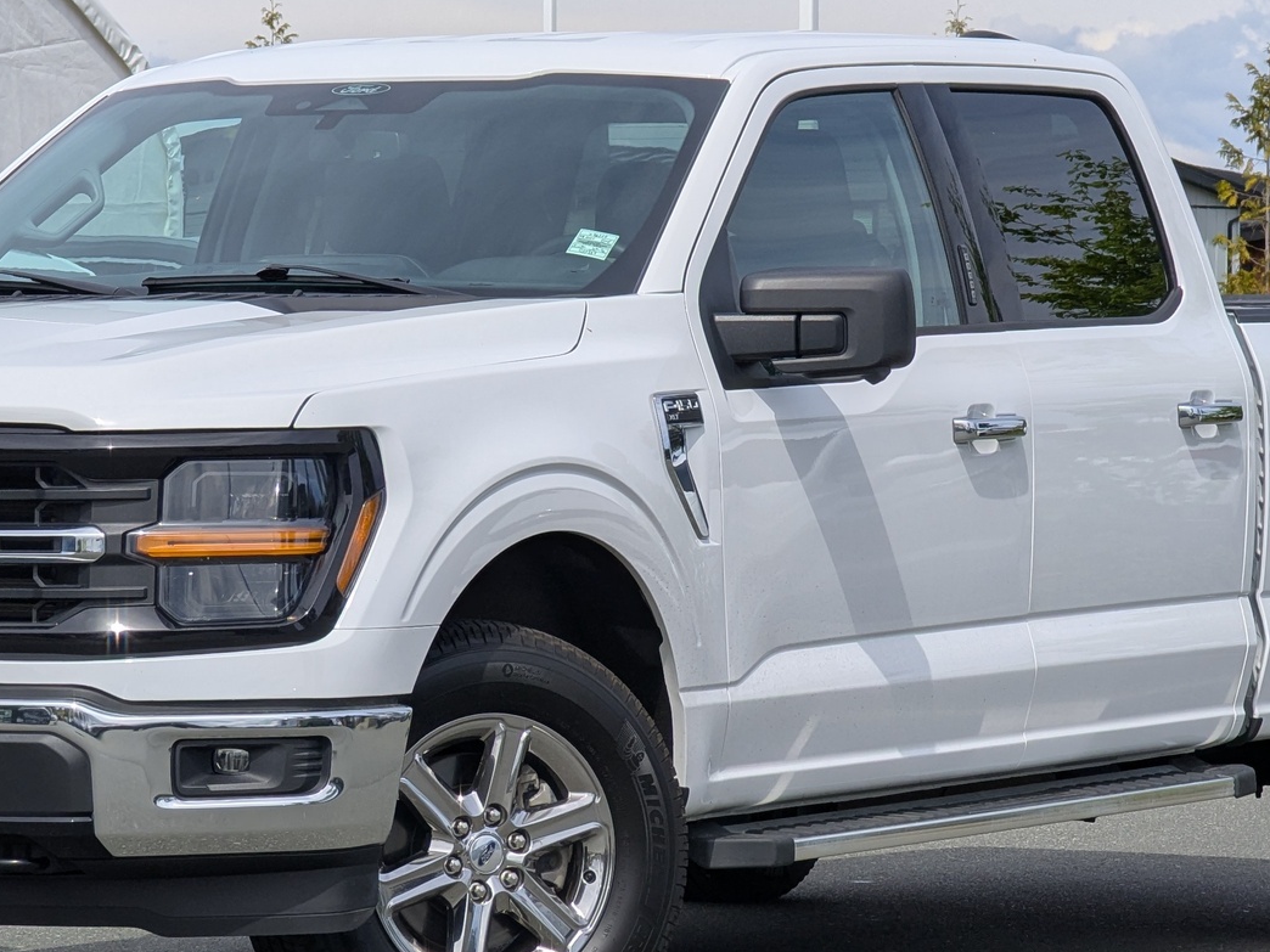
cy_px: 593
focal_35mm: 208
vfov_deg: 7.1
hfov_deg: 9.5
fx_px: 7631
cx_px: 494
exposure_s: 1/799
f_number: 3.5
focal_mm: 19
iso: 36
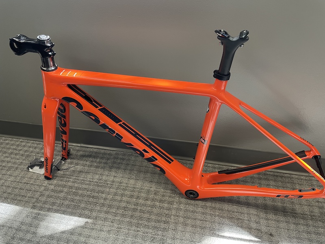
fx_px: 244
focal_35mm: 26
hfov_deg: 67.3
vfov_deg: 53.1
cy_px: 122
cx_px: 162
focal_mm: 4.2
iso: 250
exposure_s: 1/60
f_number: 1.6
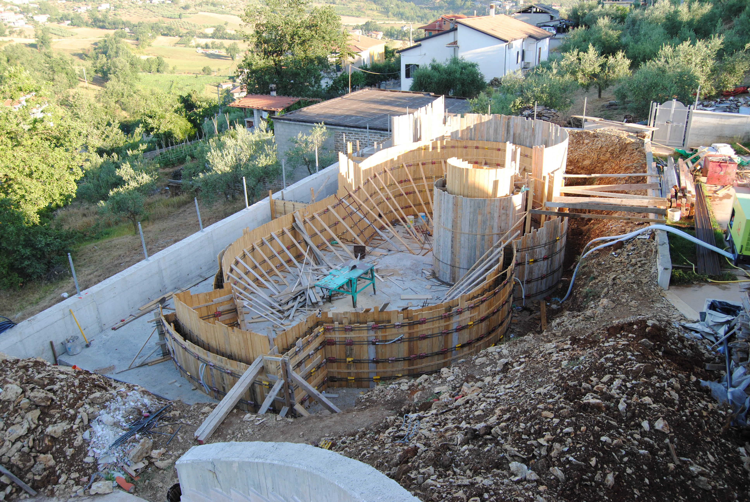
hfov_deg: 67.3
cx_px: 375
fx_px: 563
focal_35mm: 27
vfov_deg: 48.0
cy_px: 251
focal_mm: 18
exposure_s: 1/125
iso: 160
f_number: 5.6
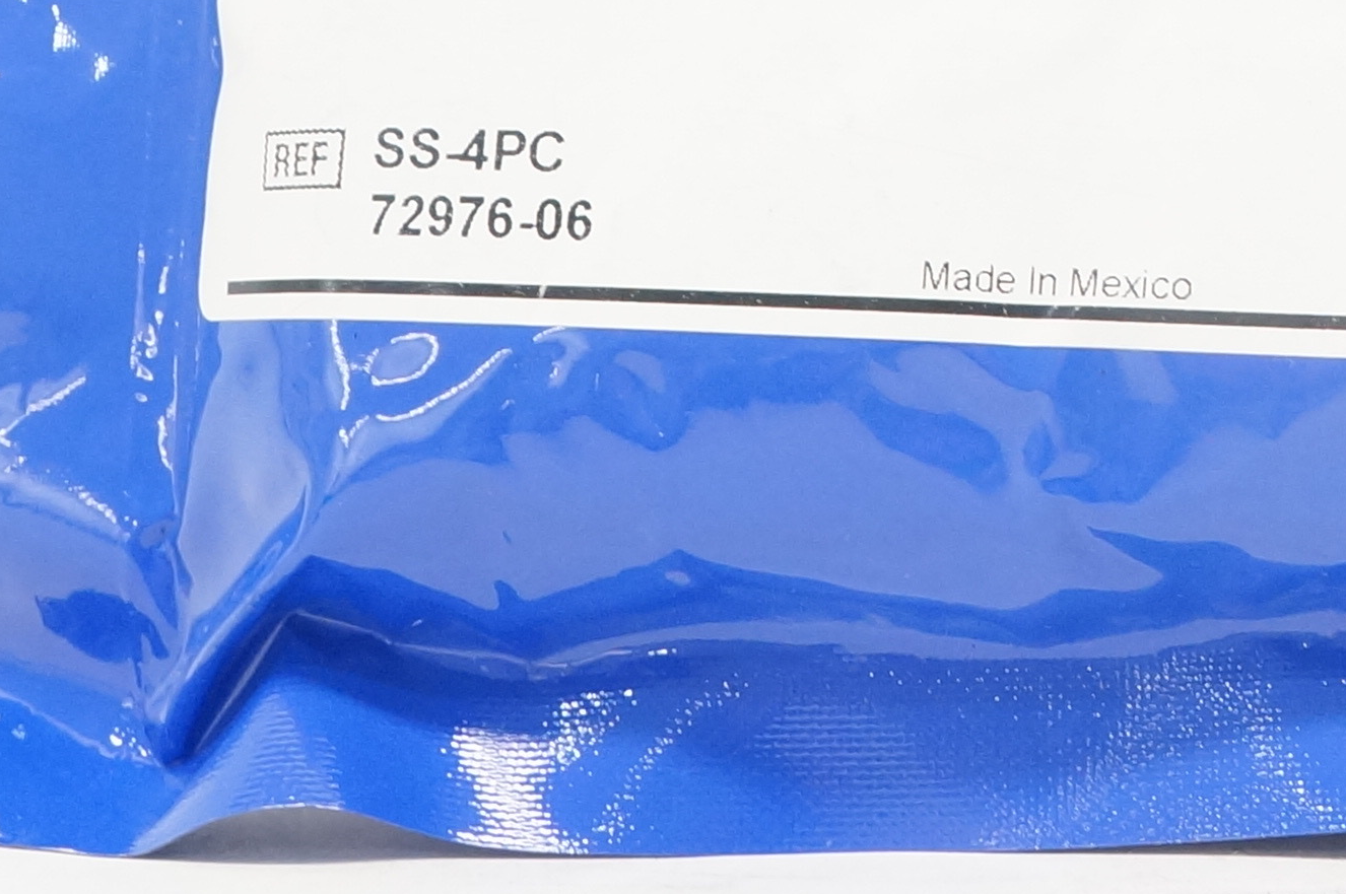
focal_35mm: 100
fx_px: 3735
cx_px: 1563
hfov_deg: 19.4
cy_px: -263
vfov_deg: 13.2
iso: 800
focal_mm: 18
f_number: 6.3
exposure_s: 1/40
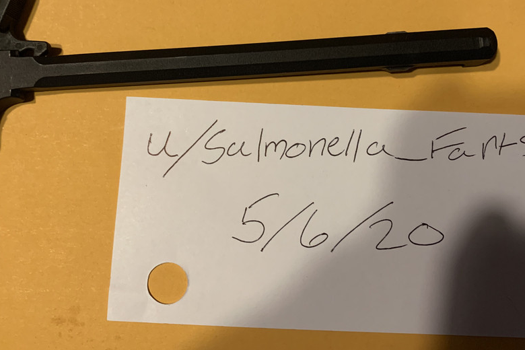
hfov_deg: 51.9
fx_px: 540
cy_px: 118
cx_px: 264
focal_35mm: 37
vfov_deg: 35.6
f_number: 1.8
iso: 200
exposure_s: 1/60
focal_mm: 4.25
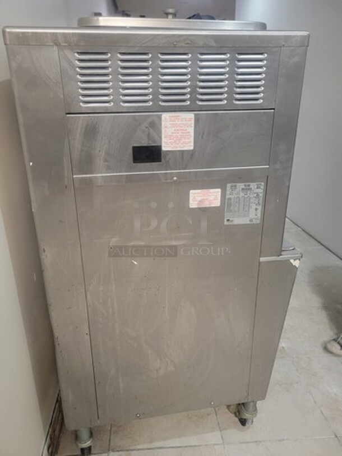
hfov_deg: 53.1
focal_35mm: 26
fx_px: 342
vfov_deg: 67.3
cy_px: 228
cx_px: 171
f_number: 1.8
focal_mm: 5.4
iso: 320
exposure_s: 1/40
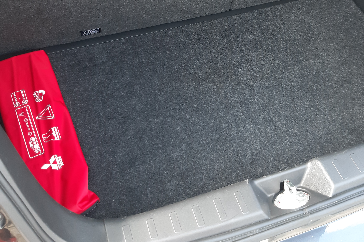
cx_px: 208
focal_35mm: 44
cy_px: 33
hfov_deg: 44.4
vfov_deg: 29.5
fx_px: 445
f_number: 1.7
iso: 80
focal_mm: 3.93
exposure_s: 1/50
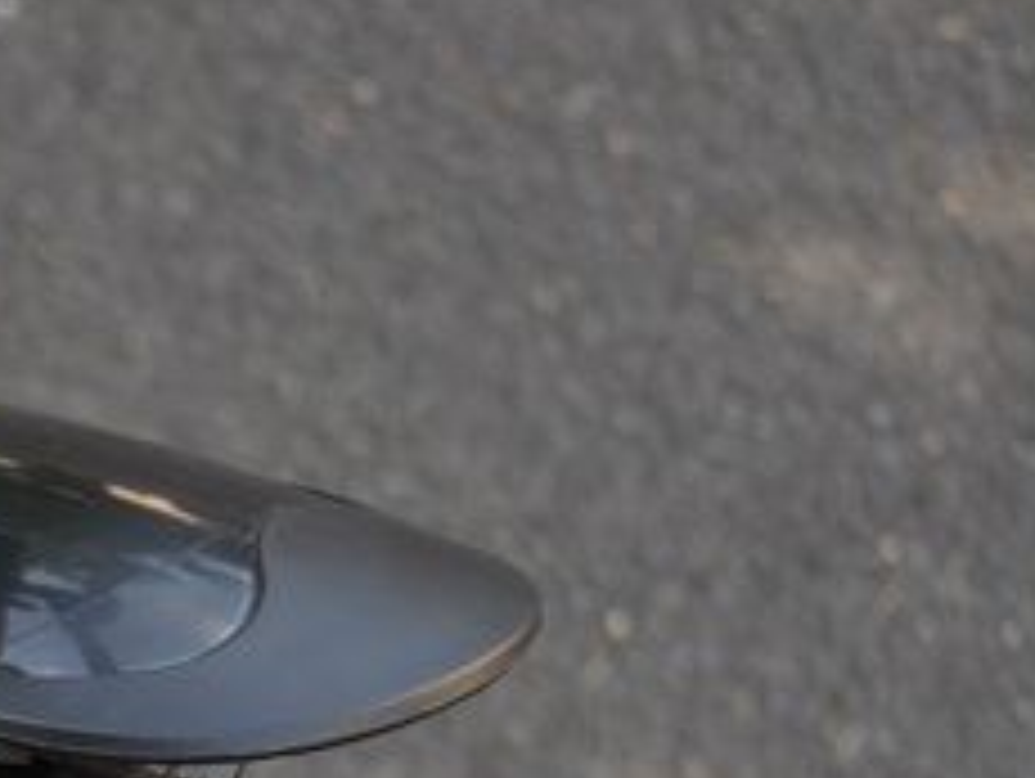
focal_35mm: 160
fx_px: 4789
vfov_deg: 9.2
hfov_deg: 11.7
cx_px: -639
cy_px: 951
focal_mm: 32
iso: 200
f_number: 4.5
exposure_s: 1/200
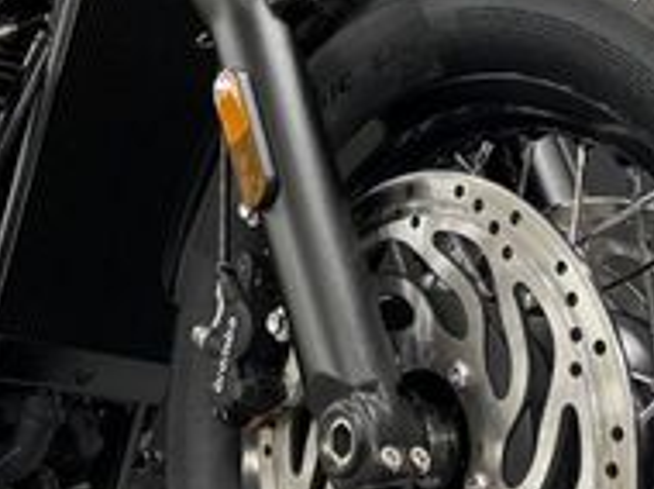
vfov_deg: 17.9
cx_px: 186
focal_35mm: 81
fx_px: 1528
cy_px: 65
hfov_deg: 24.0
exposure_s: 1/50
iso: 160
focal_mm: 6.76
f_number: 1.78
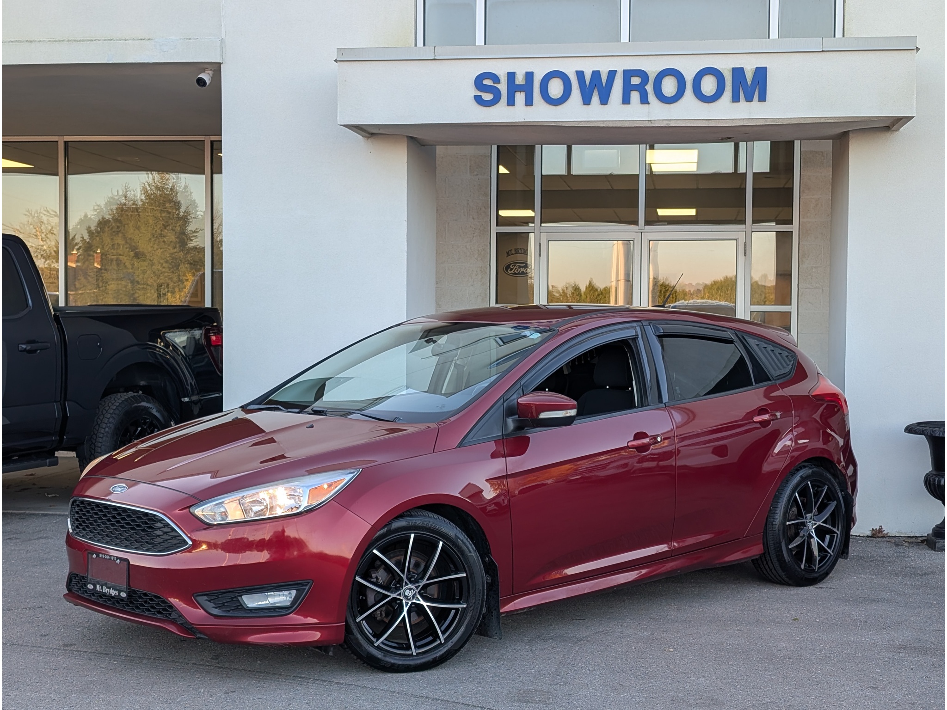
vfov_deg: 29.7
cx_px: 474
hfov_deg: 38.9
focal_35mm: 49
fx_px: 1341
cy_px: 355
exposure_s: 1/104
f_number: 1.68
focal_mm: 6.9
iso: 20
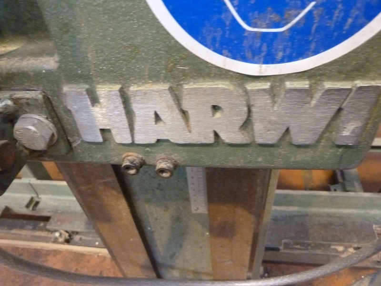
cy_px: 143
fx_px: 275
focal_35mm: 25
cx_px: 190
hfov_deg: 69.4
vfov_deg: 54.9
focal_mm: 4.1
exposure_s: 1/20
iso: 800
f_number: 3.3
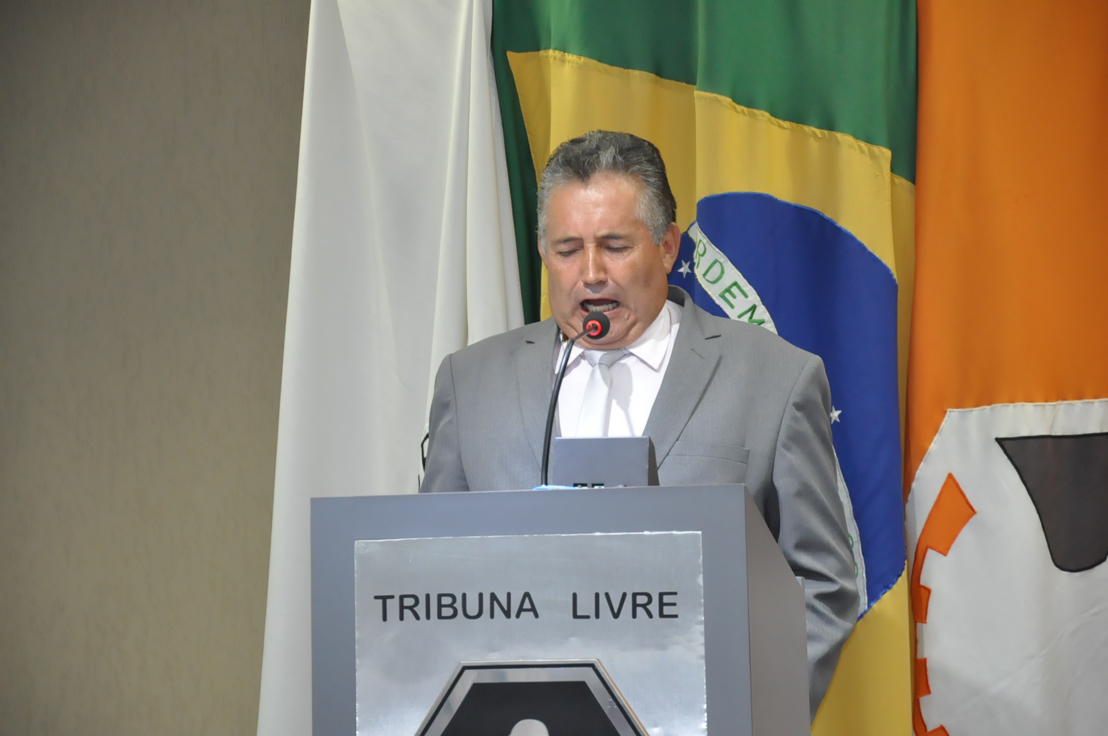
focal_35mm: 158
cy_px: 368
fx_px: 4842
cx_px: 554
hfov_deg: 13.1
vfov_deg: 8.7
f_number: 5.6
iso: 2000
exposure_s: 1/60
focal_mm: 105
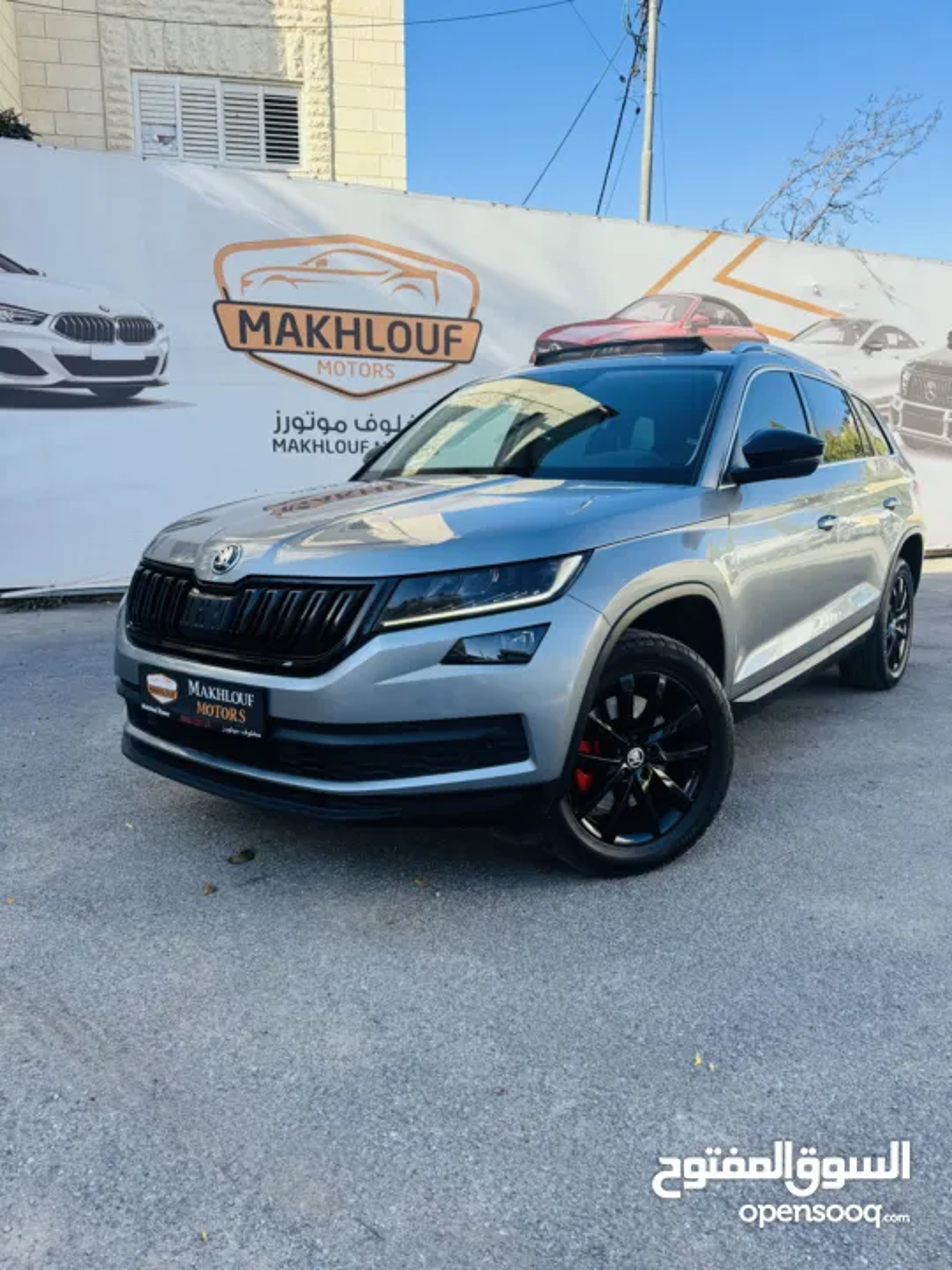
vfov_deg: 71.6
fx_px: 880
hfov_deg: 56.8
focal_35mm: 24
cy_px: 635
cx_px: 476
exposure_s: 1/1637
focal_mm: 6.76
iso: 80
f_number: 1.78
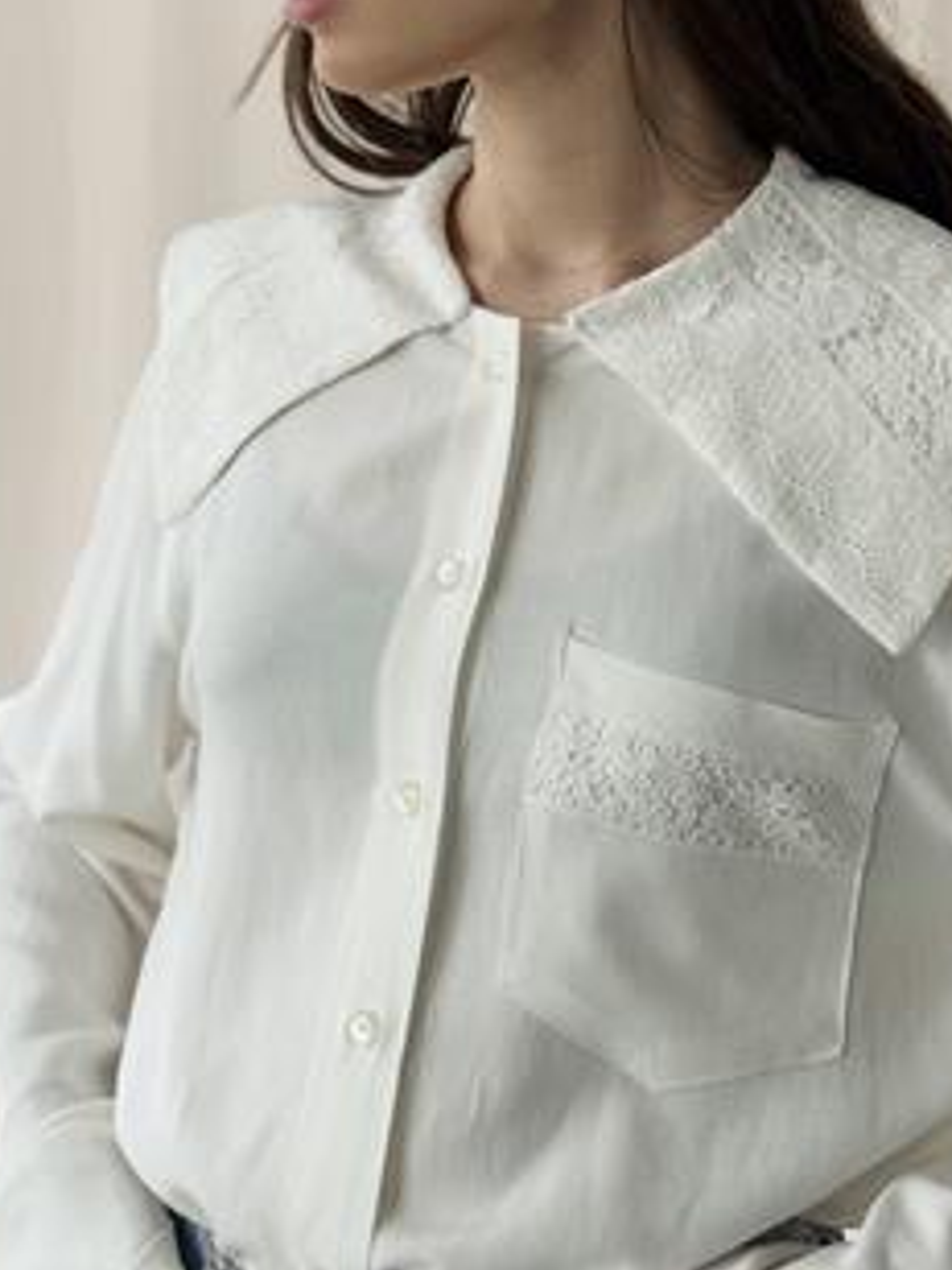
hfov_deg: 17.7
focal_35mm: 83
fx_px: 3044
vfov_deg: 23.2
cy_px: 262
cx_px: 701
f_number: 1.78
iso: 64
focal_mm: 6.76
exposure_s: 1/651
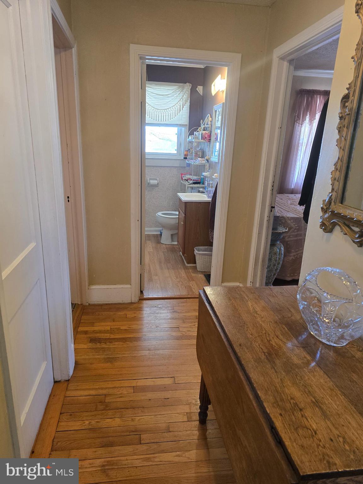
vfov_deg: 73.9
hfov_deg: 58.9
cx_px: 182
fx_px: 322
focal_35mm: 23
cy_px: 242
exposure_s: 1/120
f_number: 1.7
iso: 320
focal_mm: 6.3
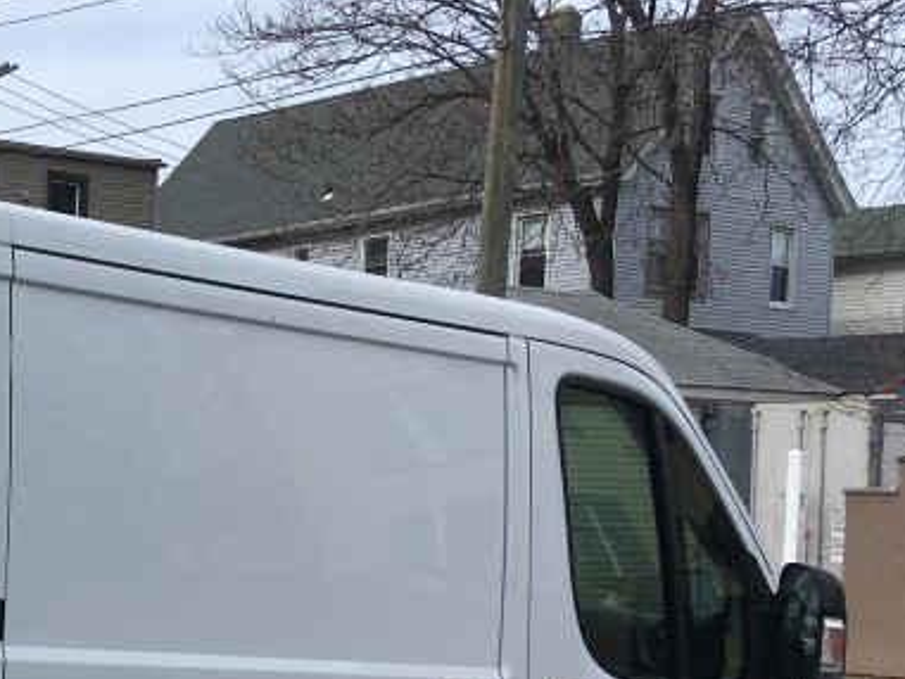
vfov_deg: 18.5
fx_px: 2040
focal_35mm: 78
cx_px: -181
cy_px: 639
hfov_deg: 23.0
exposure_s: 1/1876
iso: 25
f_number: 2.2
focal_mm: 4.15
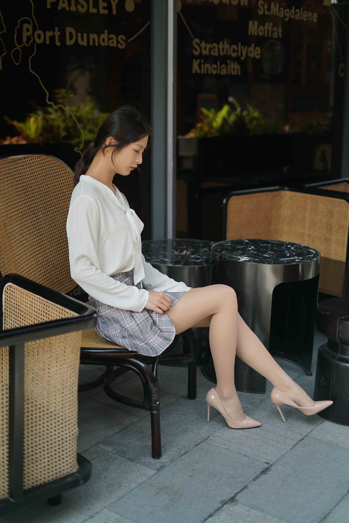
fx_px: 726
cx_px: 174
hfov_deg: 27.0
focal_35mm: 50
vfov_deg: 39.6
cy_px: 262
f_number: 1.8
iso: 200
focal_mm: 50
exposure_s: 1/1600
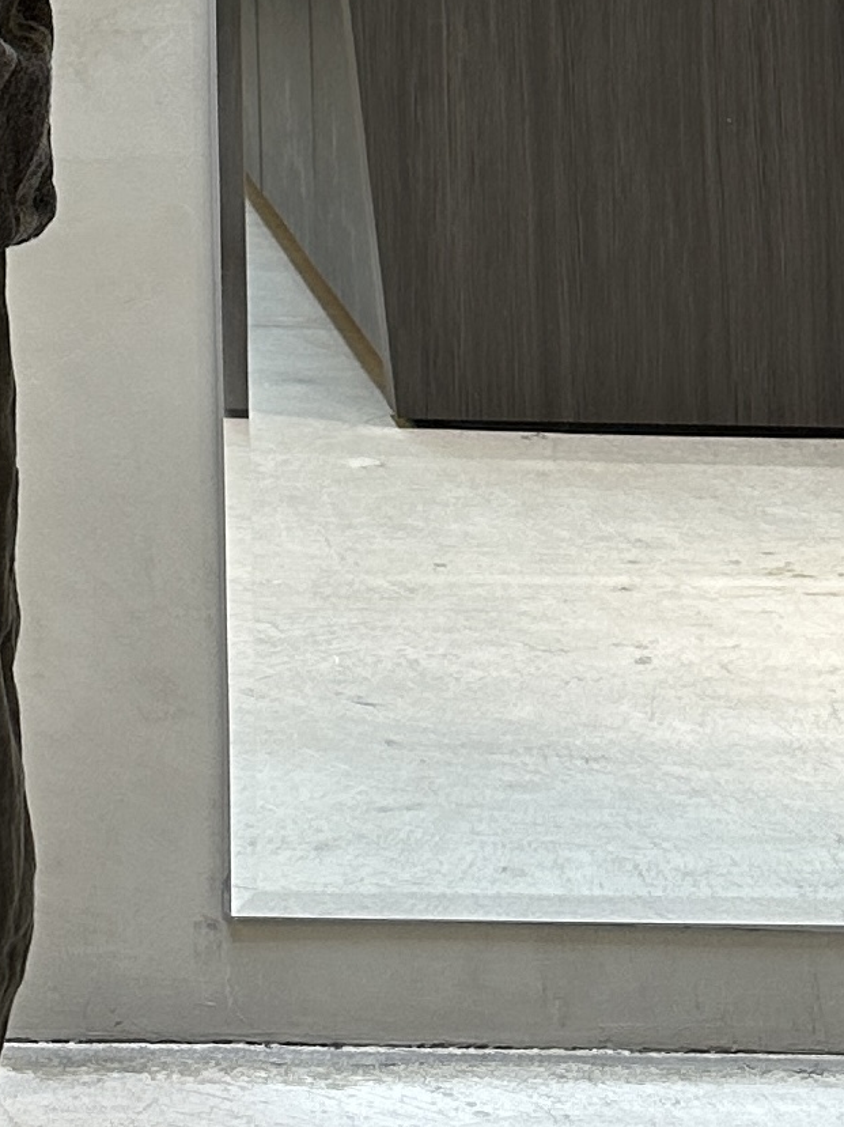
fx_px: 2245
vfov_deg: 26.9
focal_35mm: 69
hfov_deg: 19.3
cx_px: -326
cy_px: 56
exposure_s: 1/120
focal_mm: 6.86
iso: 125
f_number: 1.78
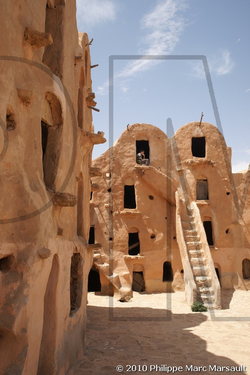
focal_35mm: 28
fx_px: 292
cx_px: 125
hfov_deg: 46.4
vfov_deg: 65.5
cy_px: 188
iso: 100
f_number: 9
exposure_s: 1/250
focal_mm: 28
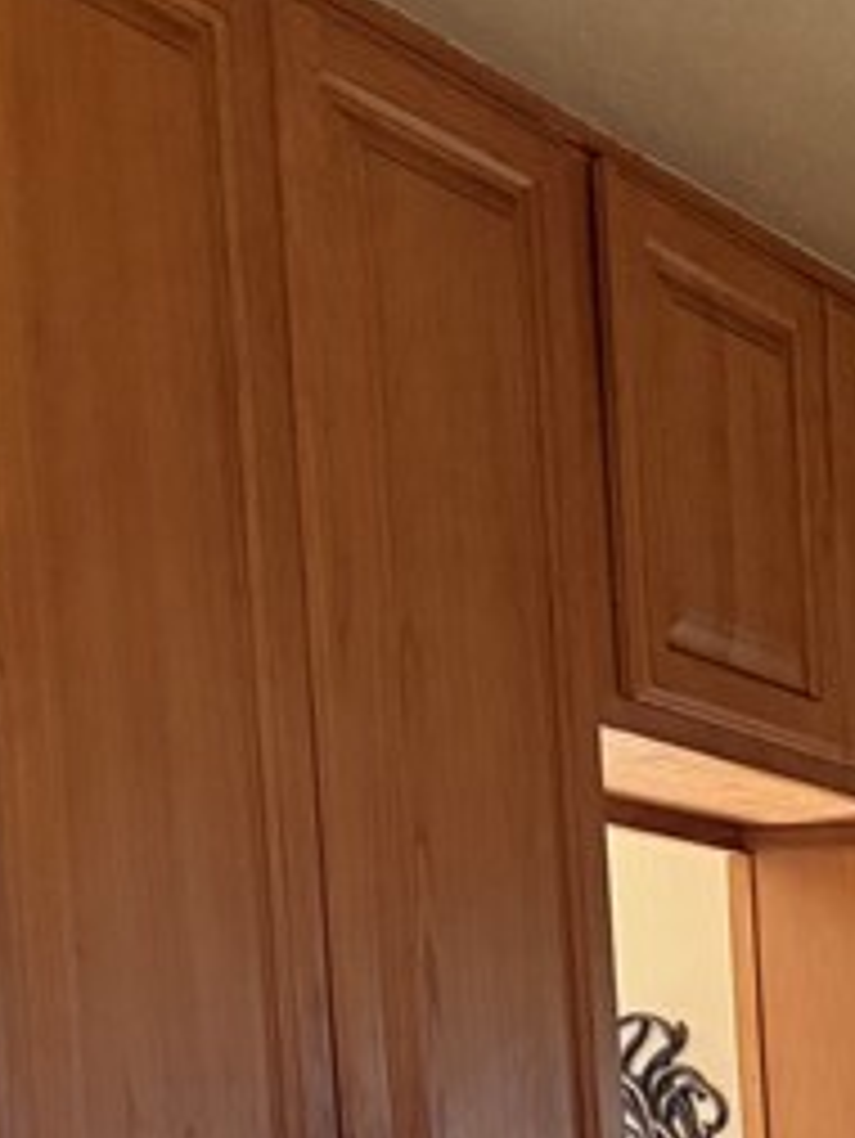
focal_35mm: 97
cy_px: 1687
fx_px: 3192
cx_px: 1665
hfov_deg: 13.3
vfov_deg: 18.1
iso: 800
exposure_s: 1/60
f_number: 1.78
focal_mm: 6.76
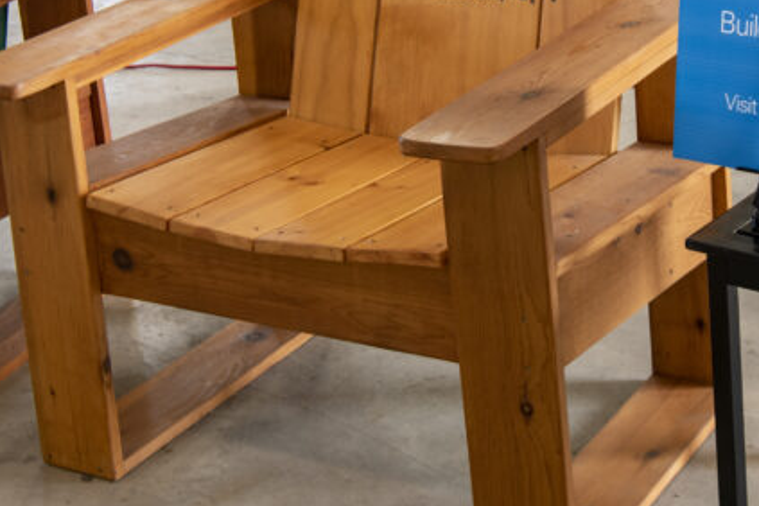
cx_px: 488
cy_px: -26
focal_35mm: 92
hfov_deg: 22.1
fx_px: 1940
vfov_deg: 14.6
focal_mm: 38
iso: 320
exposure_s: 1/25
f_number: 6.3
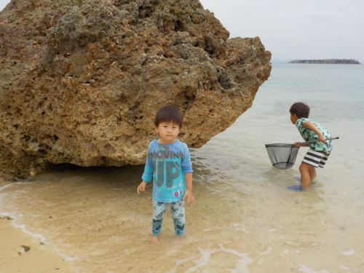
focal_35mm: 30
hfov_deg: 60.0
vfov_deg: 46.8
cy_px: 136
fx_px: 315
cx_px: 182
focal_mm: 4.1
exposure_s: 1/1000
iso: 125
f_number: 3.3
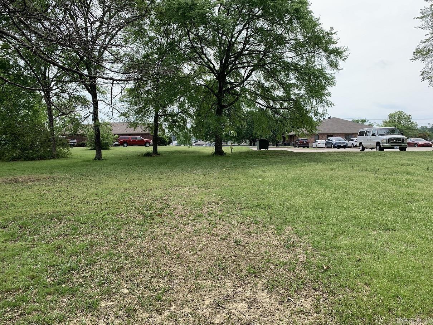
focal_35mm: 26
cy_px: 162
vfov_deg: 53.1
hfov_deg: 67.3
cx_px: 216
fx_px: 325
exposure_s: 1/954
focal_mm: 4.25
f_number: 1.8
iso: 25
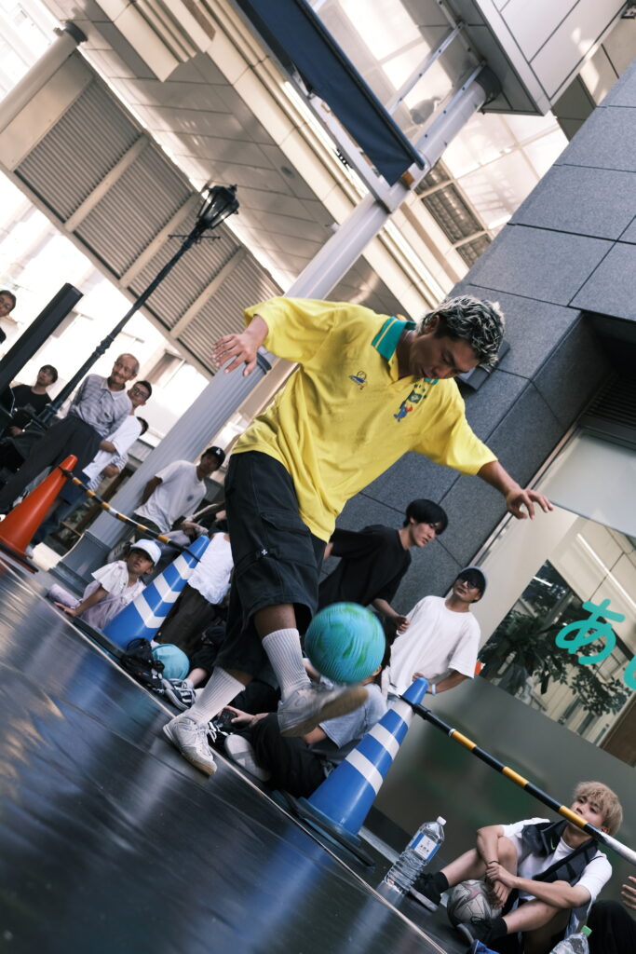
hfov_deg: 29.9
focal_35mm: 45
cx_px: 318
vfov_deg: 43.6
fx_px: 1192
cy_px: 477
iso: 400
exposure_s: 1/200
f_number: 4
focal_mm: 30.2
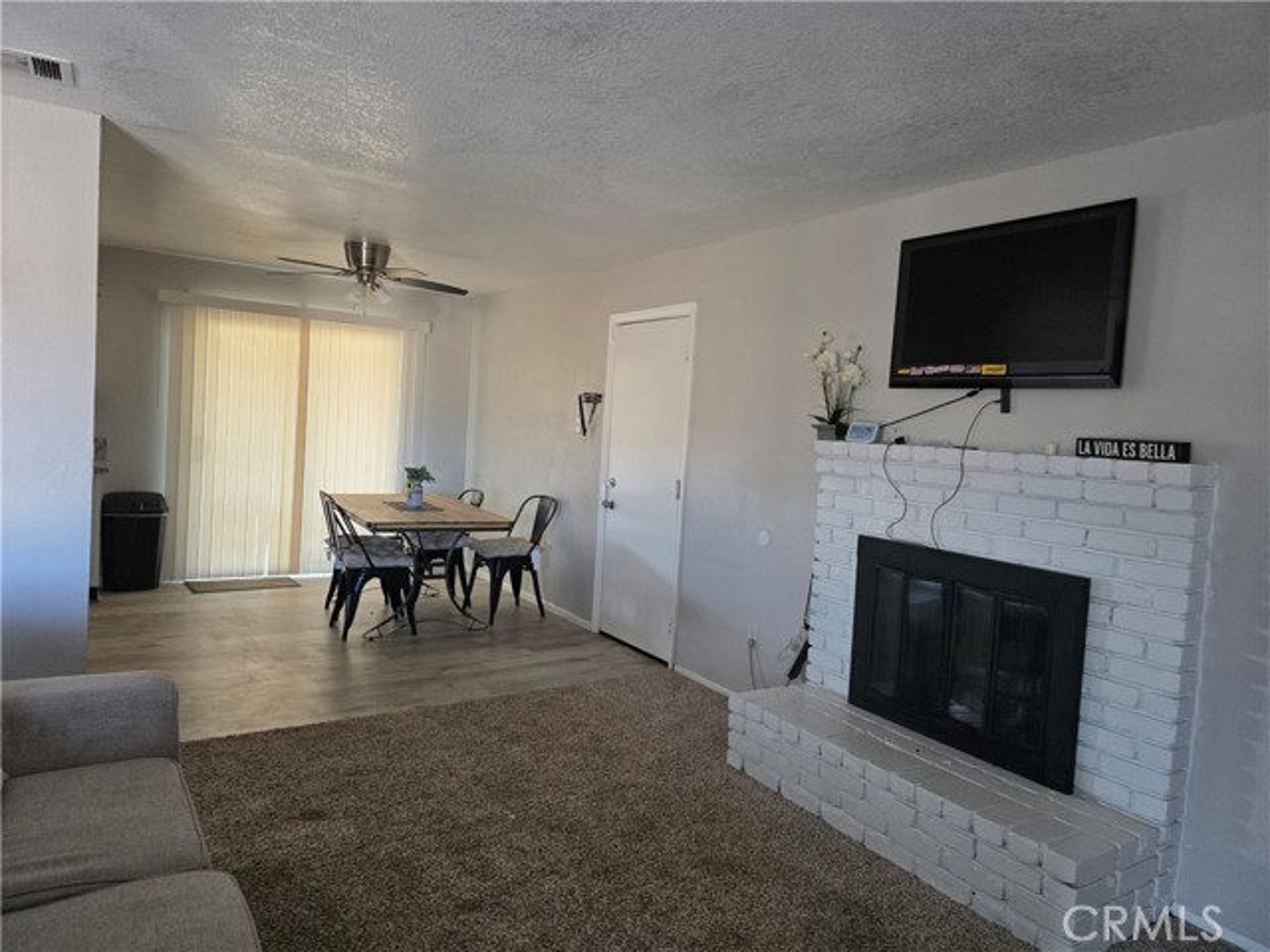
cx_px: 635
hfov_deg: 73.9
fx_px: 844
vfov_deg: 58.9
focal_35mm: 23
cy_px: 476
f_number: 1.7
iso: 250
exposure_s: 1/120
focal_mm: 6.3
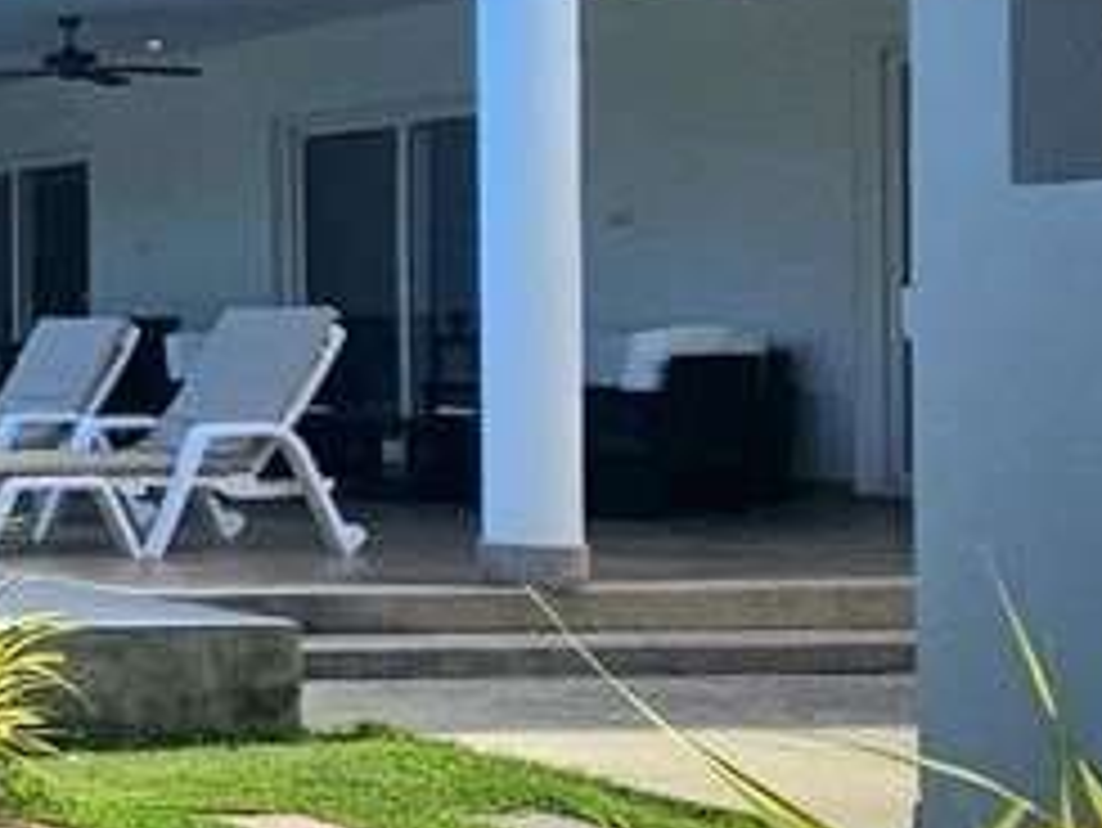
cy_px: 292
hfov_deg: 16.6
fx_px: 2166
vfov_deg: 21.6
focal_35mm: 68
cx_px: -1345
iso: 50
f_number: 2.2
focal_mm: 2.2
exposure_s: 1/2000
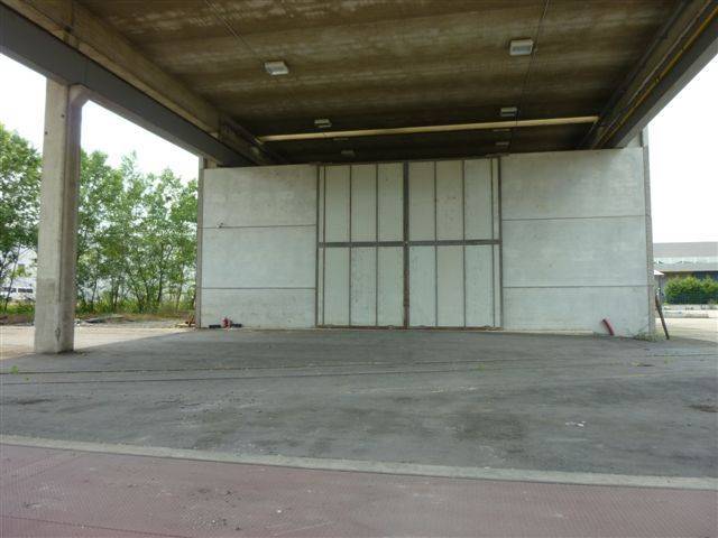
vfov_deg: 54.9
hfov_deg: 69.4
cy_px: 269
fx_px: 519
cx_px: 359
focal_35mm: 25
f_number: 3.3
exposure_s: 1/160
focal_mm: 4.5
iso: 80
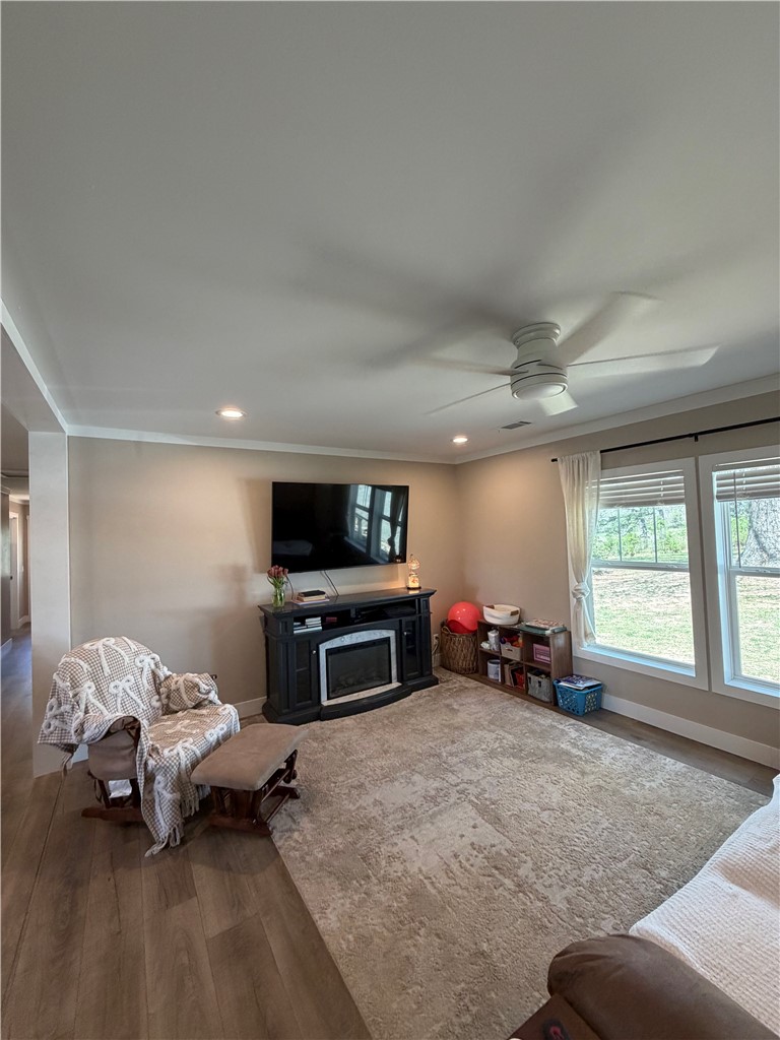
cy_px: 520
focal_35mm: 14
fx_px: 421
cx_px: 390
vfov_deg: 102.1
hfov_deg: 85.7
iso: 250
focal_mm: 2.22
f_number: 2.2
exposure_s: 1/120
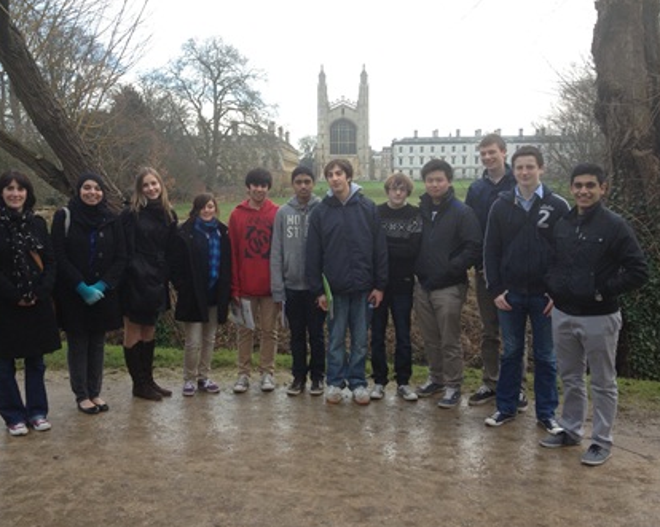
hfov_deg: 49.1
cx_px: 308
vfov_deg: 40.1
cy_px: 264
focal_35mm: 37
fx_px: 723
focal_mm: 4.28
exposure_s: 1/159
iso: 50
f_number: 2.4
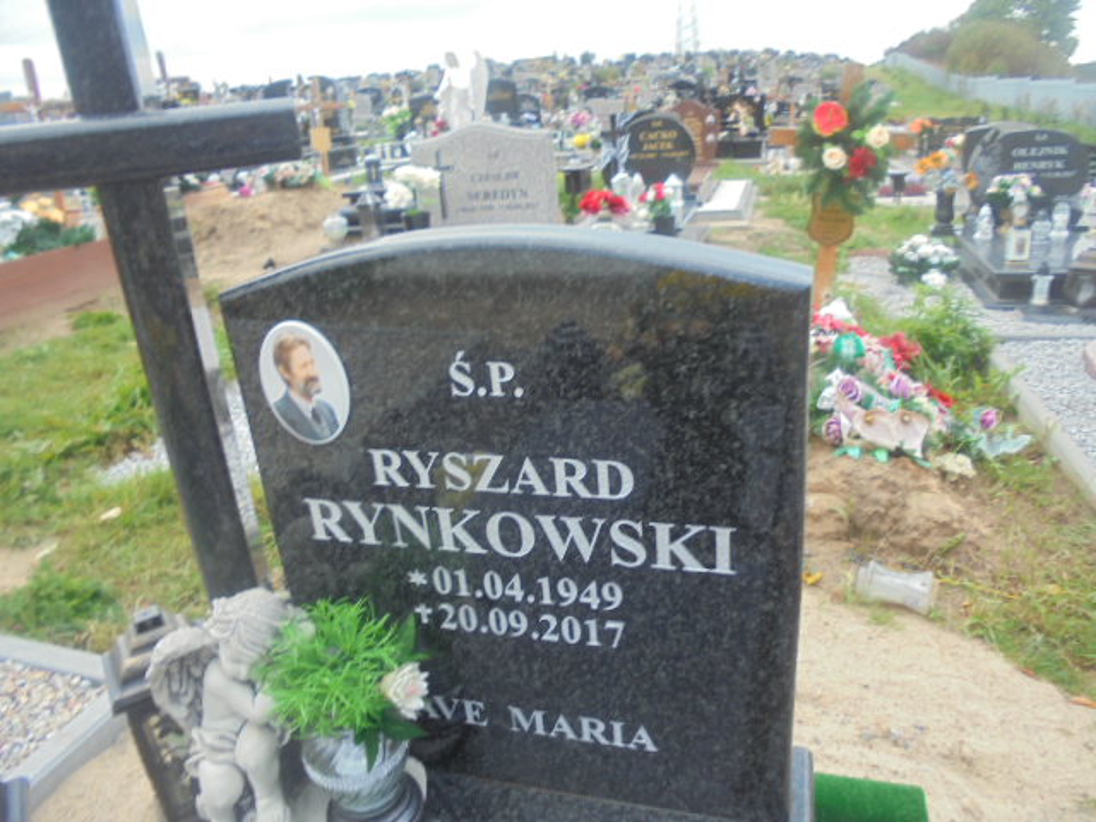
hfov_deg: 67.3
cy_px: 411
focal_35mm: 26
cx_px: 548
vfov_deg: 53.1
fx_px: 823
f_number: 3.5
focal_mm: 4.6
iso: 100
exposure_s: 1/125
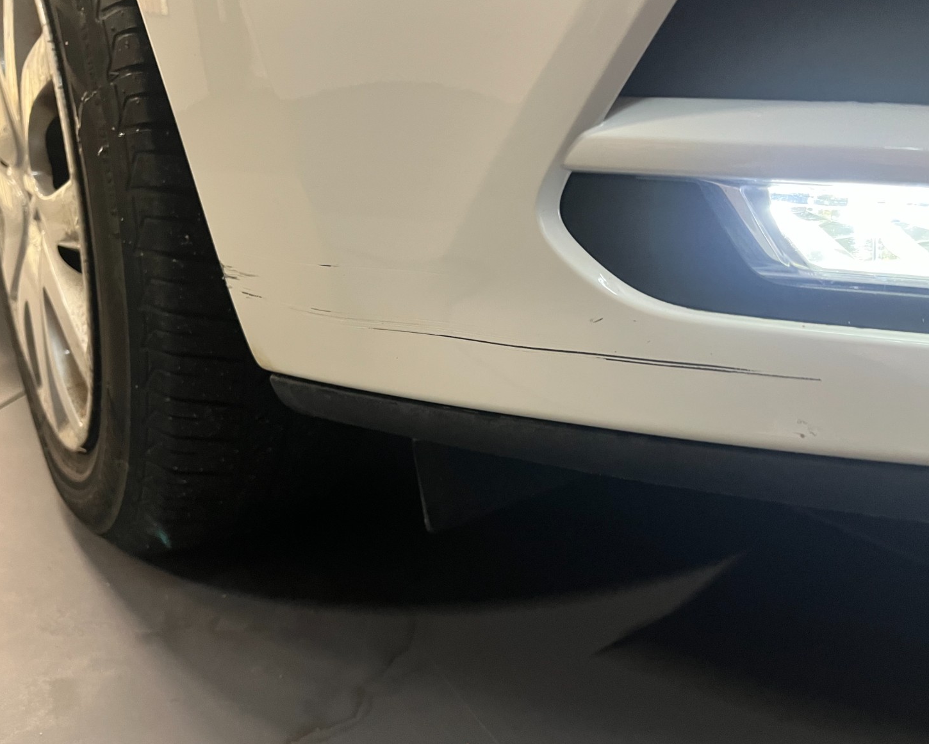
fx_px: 770
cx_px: 470
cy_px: 371
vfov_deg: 51.5
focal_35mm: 28
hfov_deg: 62.2
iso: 500
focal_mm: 5.1
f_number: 1.6
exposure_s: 1/33
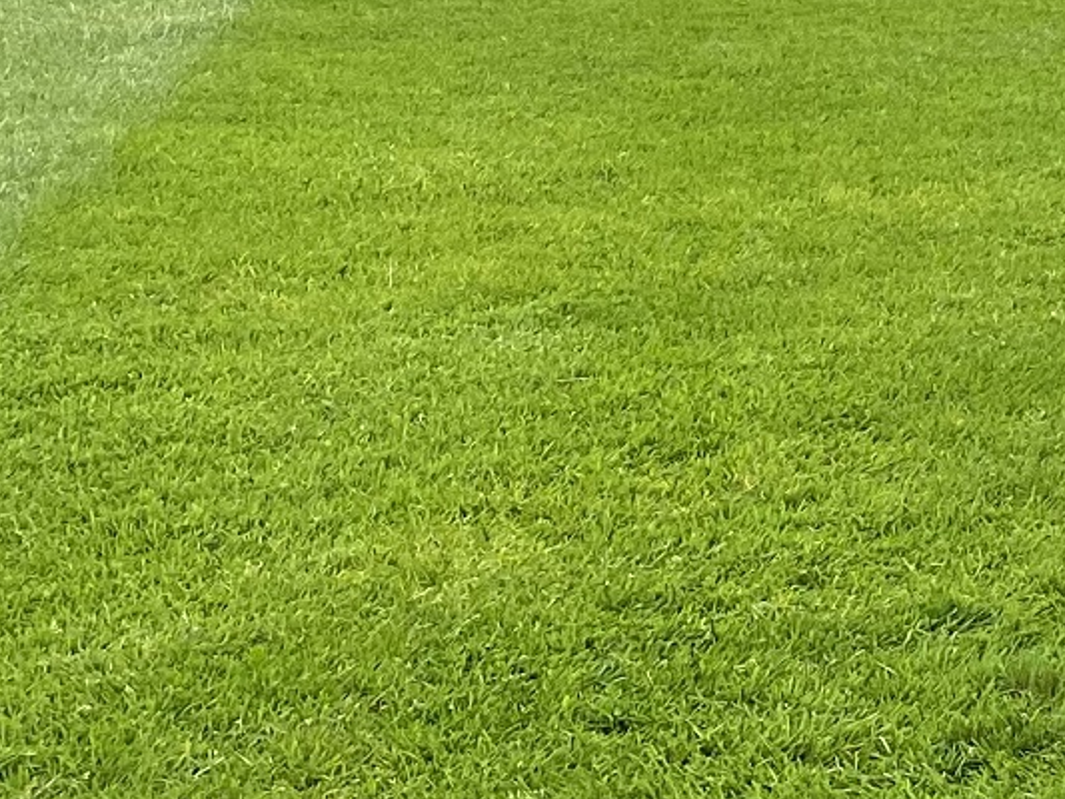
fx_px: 3631
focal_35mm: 118
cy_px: -21
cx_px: 1840
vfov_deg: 12.4
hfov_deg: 14.8
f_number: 1.8
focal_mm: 4.25
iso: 32
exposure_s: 1/3125
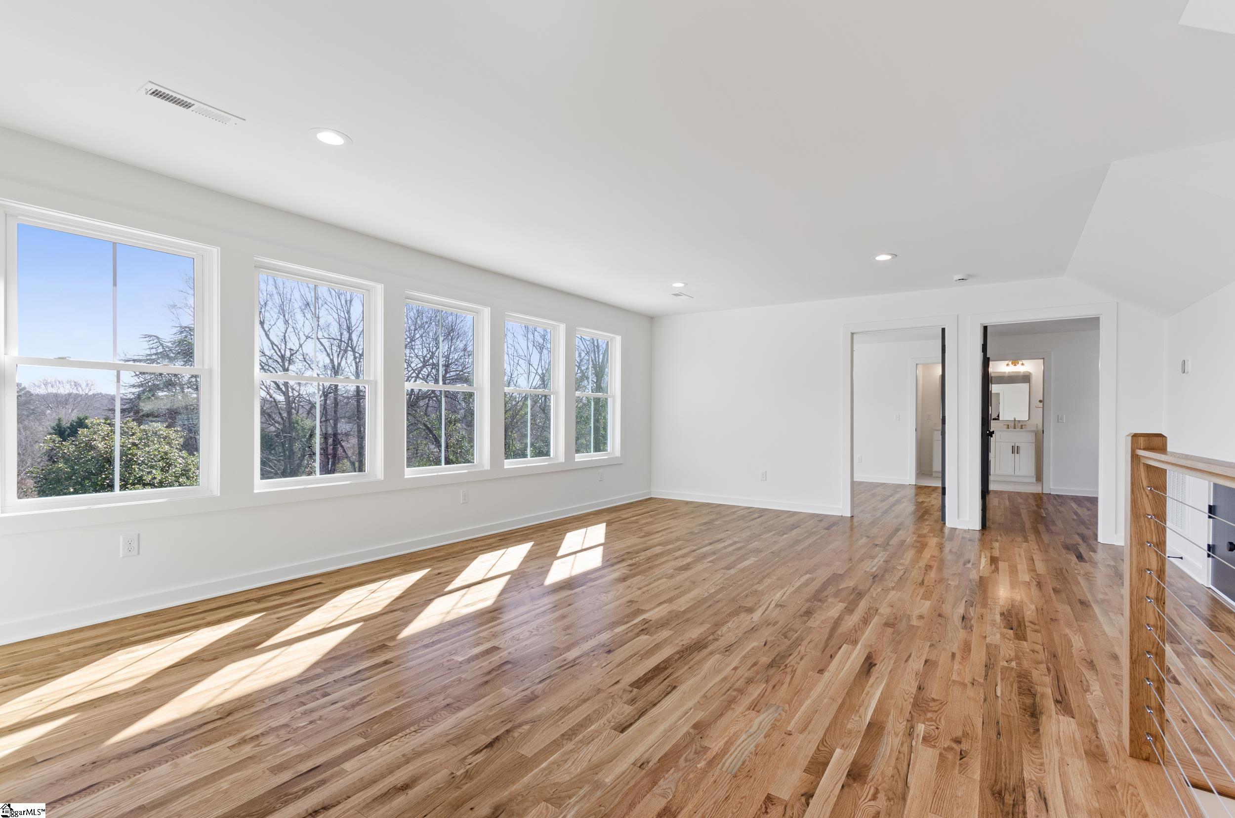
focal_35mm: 15
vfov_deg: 77.1
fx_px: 514
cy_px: 409
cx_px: 618
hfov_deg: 100.5
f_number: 9
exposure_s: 1/5
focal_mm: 10
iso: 100
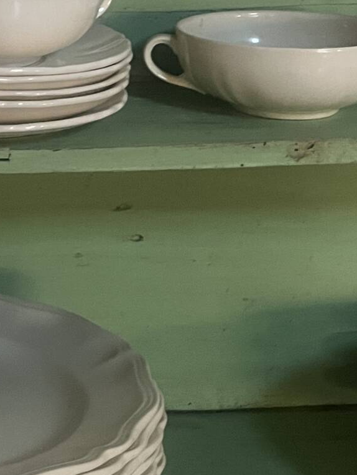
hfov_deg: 16.0
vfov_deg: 21.8
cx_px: -128
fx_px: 1196
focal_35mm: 87
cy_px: 17
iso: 500
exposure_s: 1/33
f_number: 1.6
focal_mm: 5.1
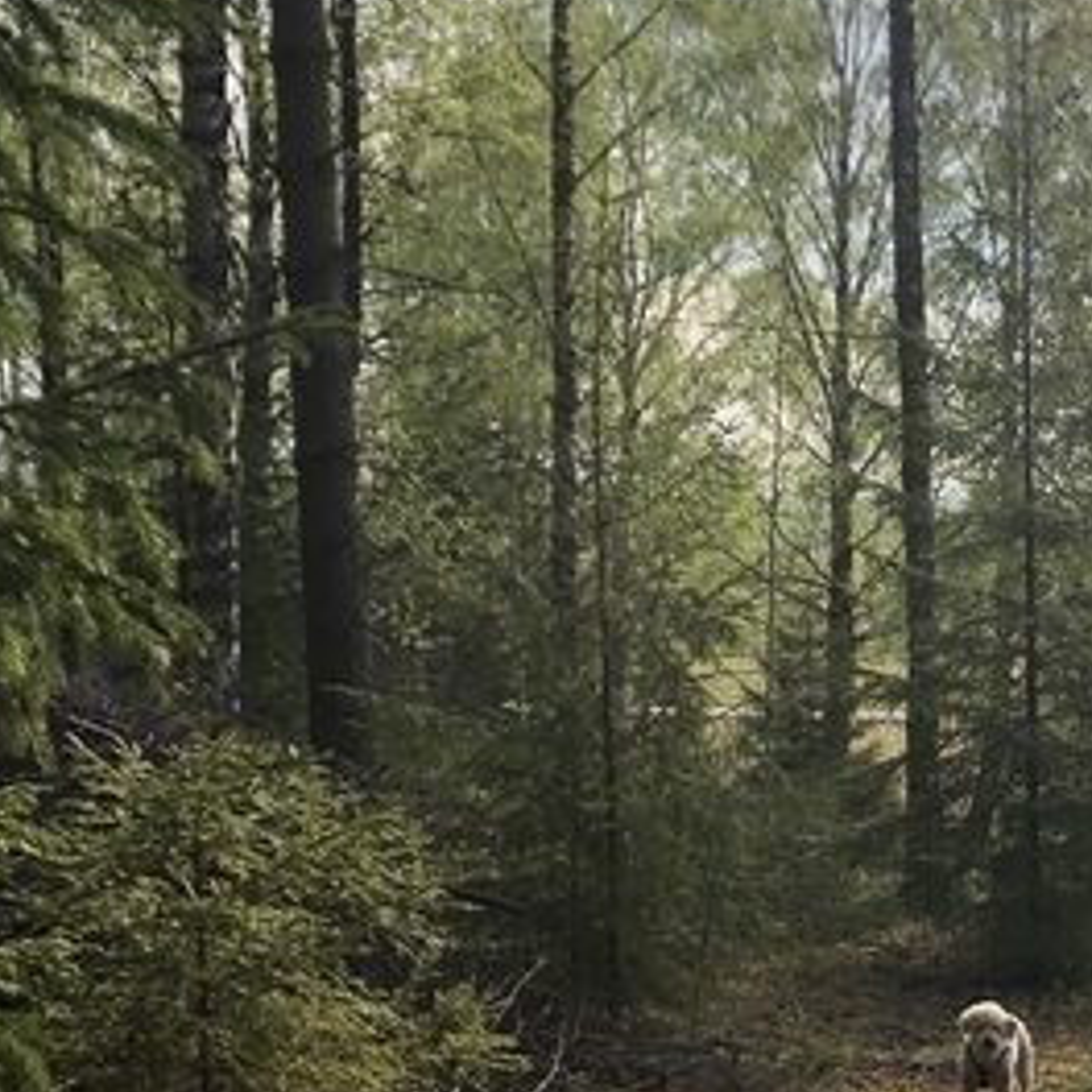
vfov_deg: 23.6
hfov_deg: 22.8
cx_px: 1166
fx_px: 2570
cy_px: 898
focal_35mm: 72
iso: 20
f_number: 1.8
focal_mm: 4
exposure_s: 1/1548
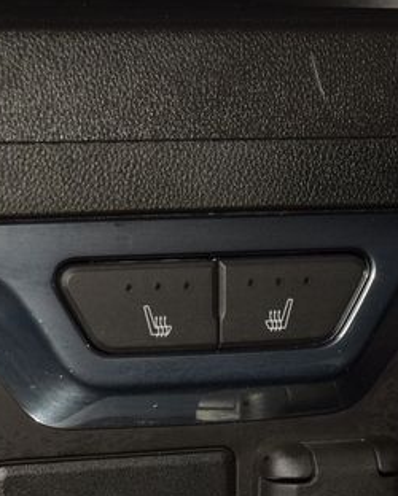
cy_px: 333
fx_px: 2971
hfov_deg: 7.7
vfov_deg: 9.5
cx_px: 234
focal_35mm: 202
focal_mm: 70
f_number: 8
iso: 100
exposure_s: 1/125
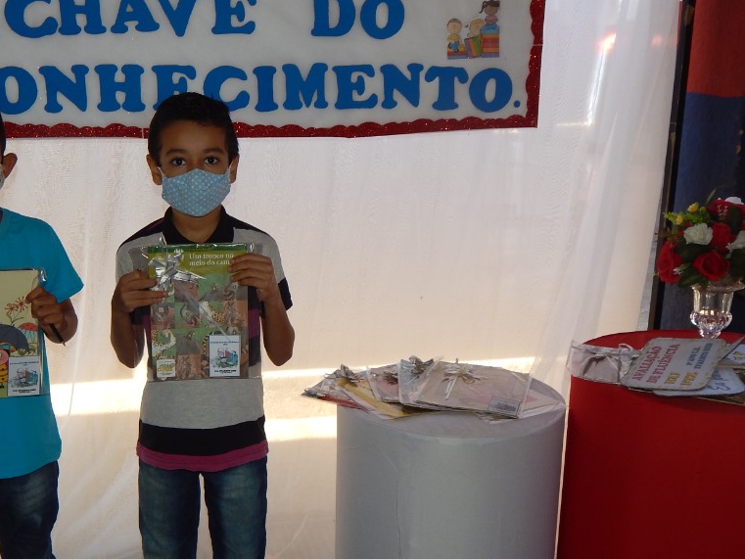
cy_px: 335
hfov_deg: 41.0
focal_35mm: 46
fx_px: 990
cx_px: 290
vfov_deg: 31.4
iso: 140
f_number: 3.3
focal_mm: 6.1
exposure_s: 1/30
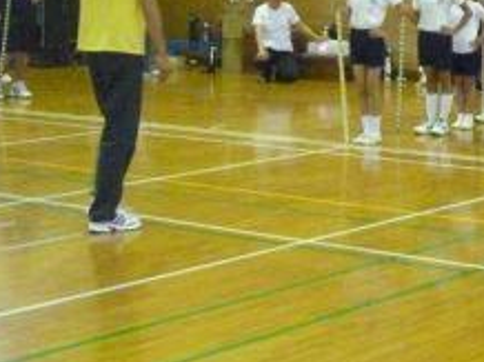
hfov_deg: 17.9
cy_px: 4
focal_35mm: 109
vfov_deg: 13.4
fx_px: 1522
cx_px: 400
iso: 1600
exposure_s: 1/30
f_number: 4.2
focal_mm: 9.5
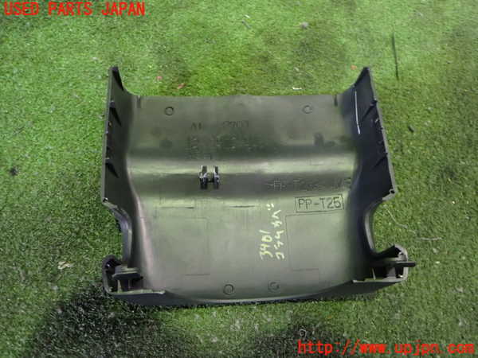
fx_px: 414
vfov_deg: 46.8
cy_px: 179
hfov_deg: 60.0
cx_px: 239
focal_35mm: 30
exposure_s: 1/30
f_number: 2.3
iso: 800
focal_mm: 5.4
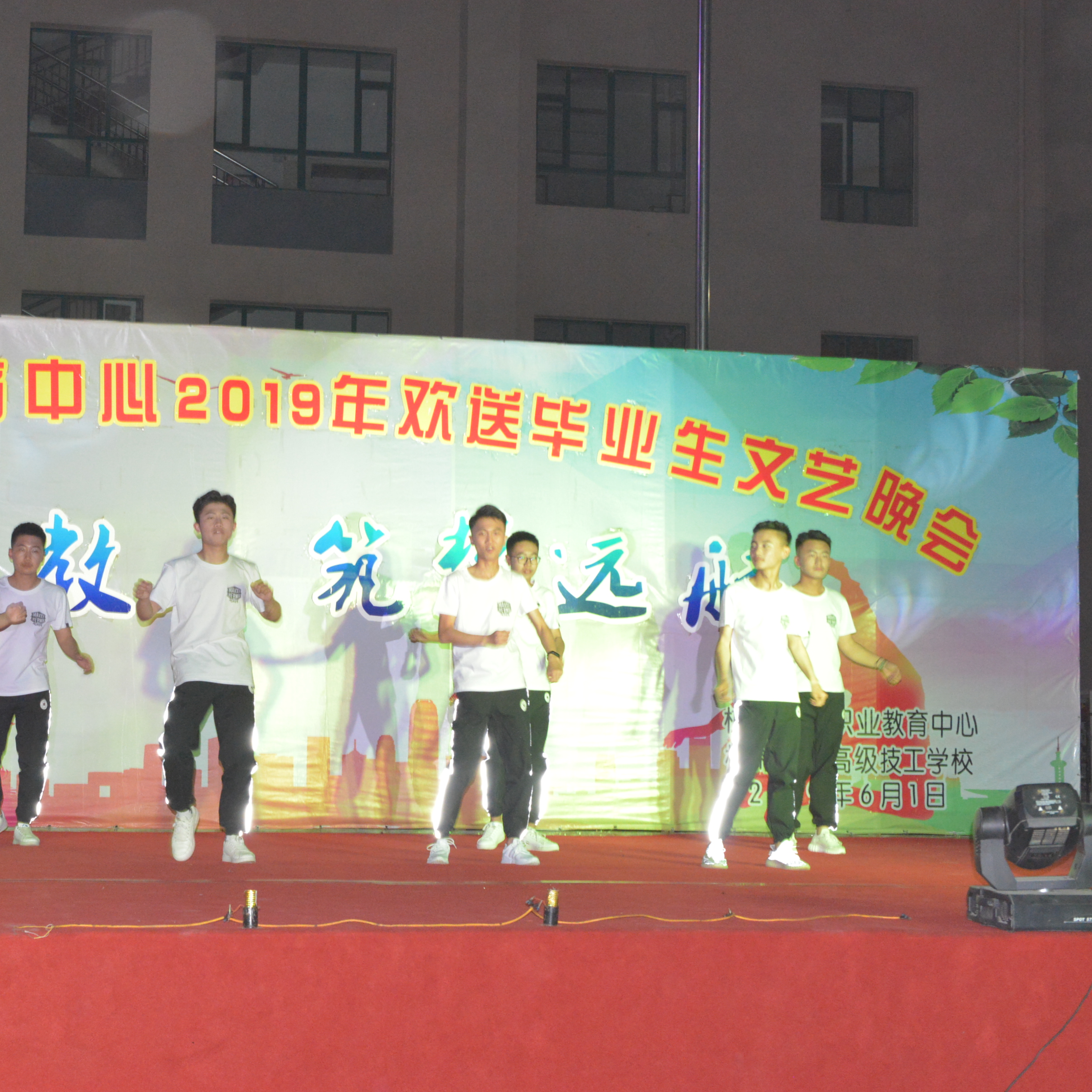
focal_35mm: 62
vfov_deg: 27.7
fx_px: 2213
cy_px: 545
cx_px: 311
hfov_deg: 27.4
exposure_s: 1/60
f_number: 8
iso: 6400
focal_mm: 48
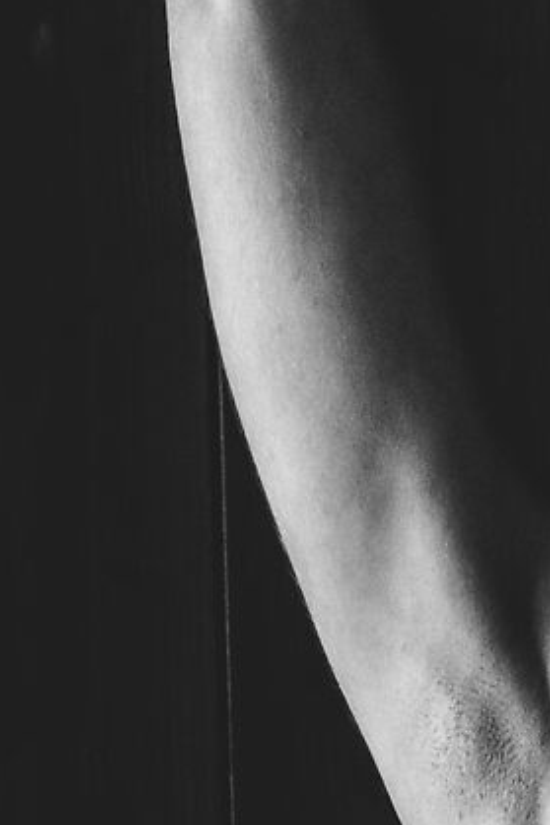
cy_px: 1410
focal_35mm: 516
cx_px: 1031
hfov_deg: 2.7
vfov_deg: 4.0
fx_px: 11834
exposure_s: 1/320
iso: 640
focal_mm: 60
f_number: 4
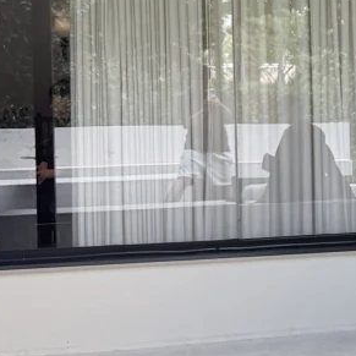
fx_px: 1222
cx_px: 614
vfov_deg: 16.5
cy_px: 124
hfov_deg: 14.8
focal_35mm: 105
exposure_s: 1/336
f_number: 1.78
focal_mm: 6.76
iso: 100
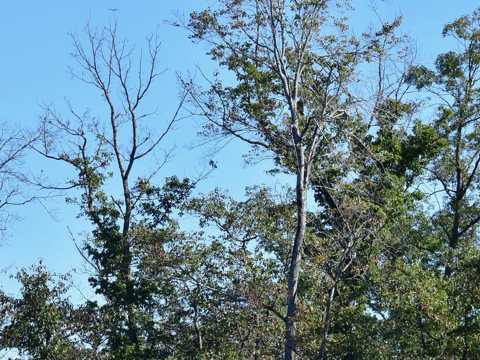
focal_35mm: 247
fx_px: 3425
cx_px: 151
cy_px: 371
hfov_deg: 8.0
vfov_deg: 6.0
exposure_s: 1/800
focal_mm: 70
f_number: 6.3
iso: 280
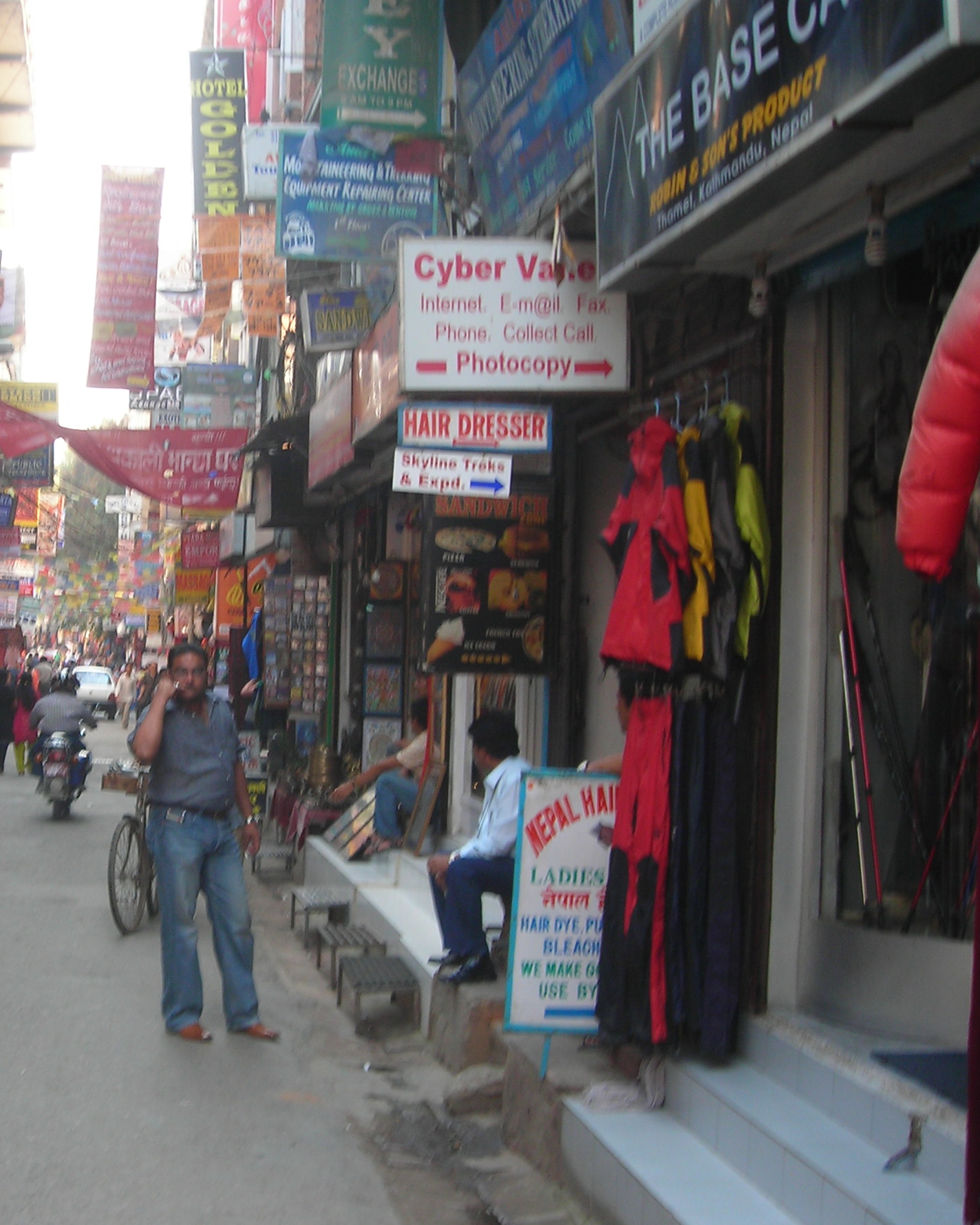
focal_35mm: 54
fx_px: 1958
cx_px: 157
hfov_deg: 27.4
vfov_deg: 34.7
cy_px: 592
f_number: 3.2
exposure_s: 1/42.4
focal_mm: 6.3
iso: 50
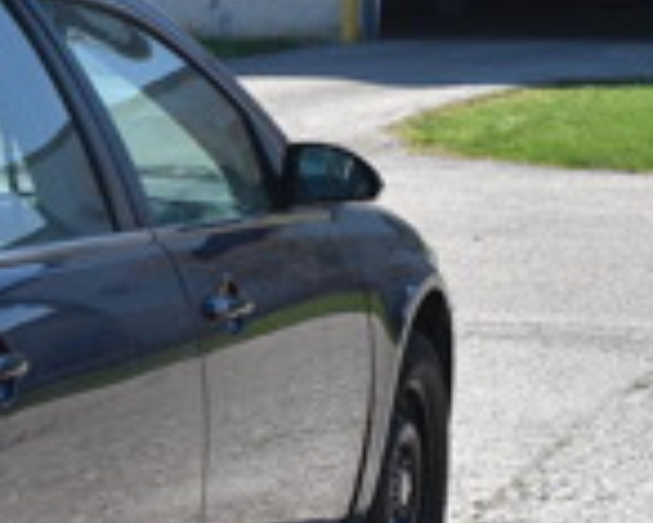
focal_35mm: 118
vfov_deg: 12.9
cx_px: -649
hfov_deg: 13.8
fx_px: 2282
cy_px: 501
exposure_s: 1/250
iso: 125
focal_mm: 20
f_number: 8
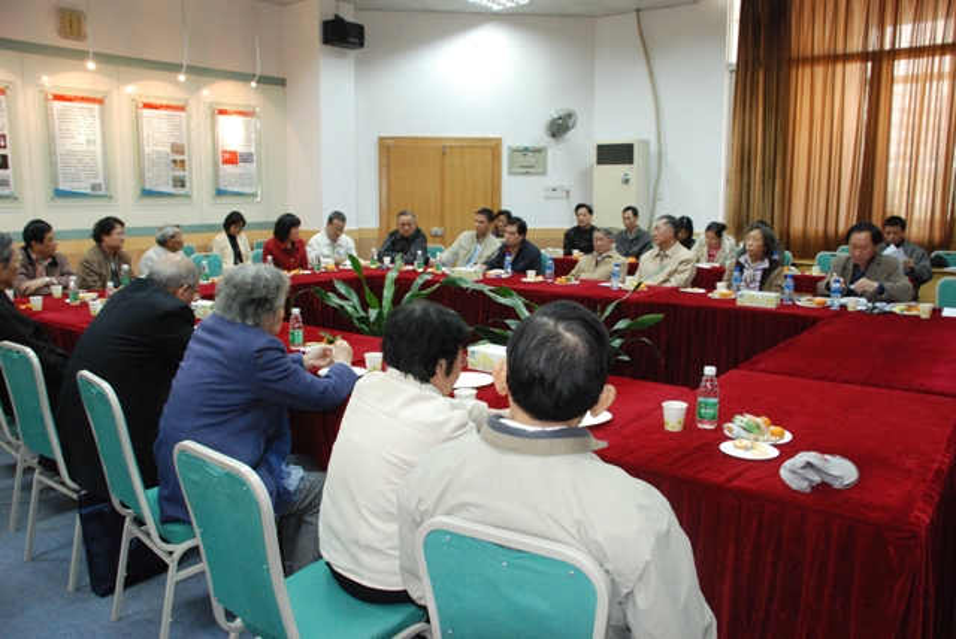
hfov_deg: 67.3
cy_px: 320
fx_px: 718
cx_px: 478
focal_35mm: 27
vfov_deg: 48.0
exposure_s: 1/30
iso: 1600
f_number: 5.6
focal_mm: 18
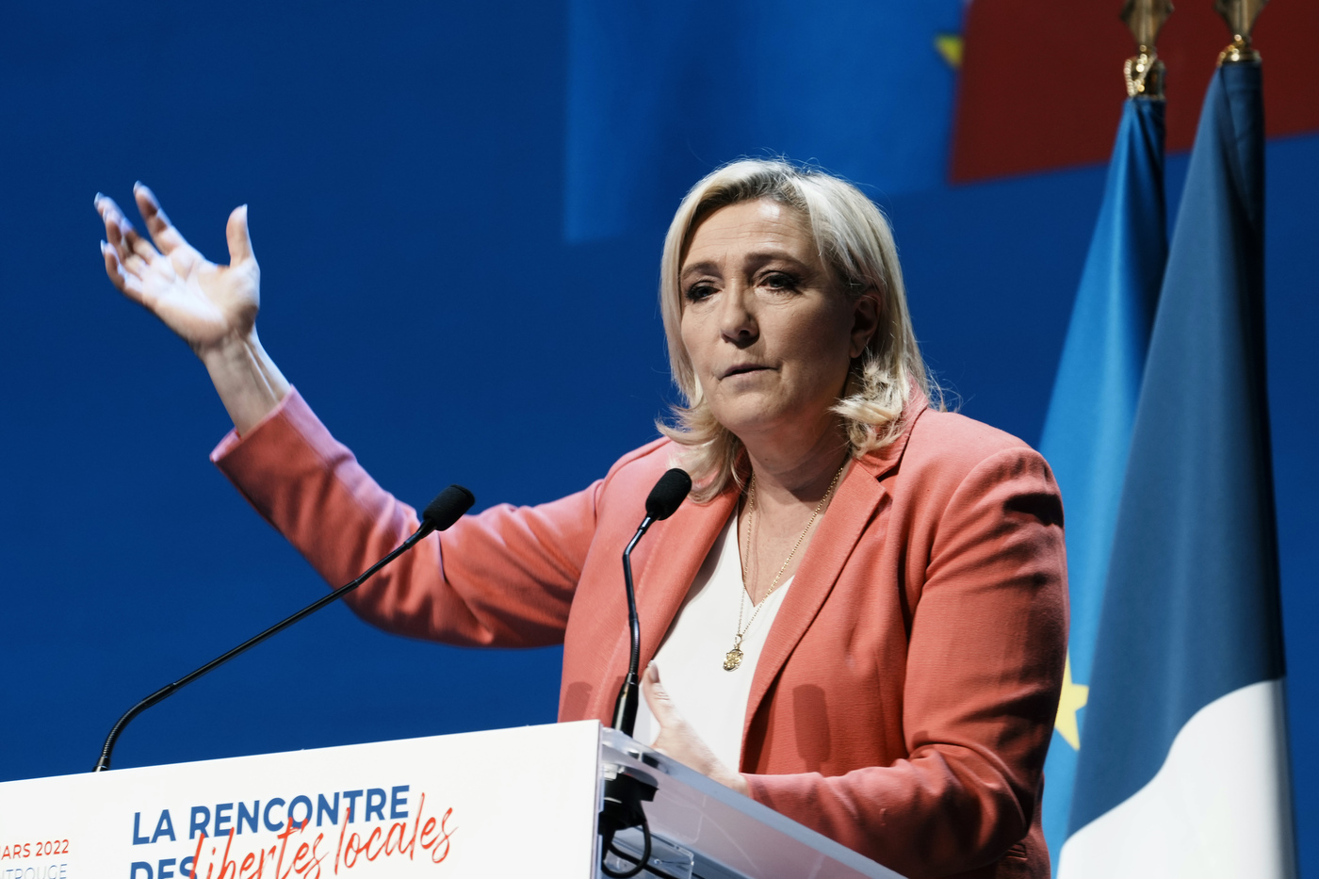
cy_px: 440
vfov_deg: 4.6
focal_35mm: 300
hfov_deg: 6.9
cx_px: 660
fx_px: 10990
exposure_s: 1/60
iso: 500
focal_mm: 200
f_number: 5
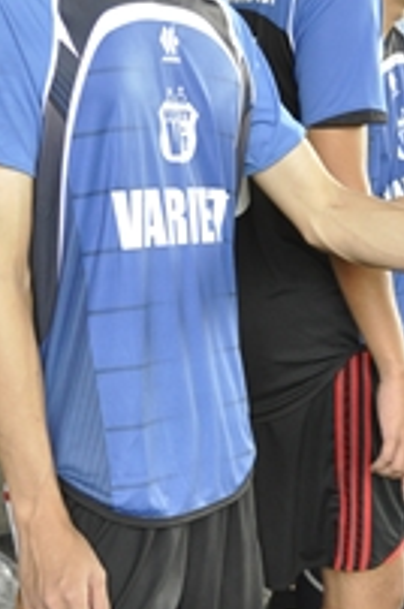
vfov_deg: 19.7
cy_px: 292
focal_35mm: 104
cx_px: 232
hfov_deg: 13.1
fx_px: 1757
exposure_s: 1/80
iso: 800
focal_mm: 28
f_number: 4.5
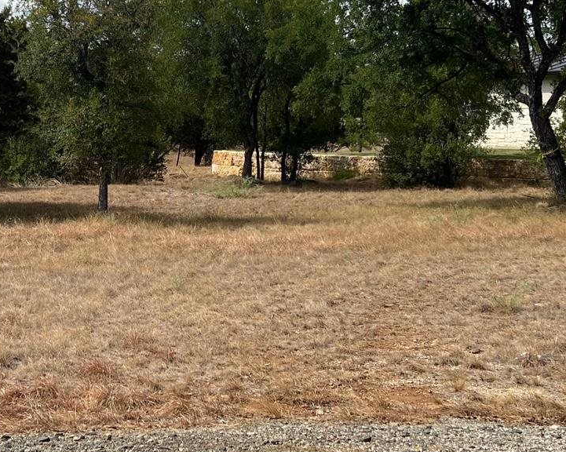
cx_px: 127
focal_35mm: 71
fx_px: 1189
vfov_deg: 21.4
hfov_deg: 26.4
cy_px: 128
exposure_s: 1/5882
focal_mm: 5.7
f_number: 1.5
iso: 50
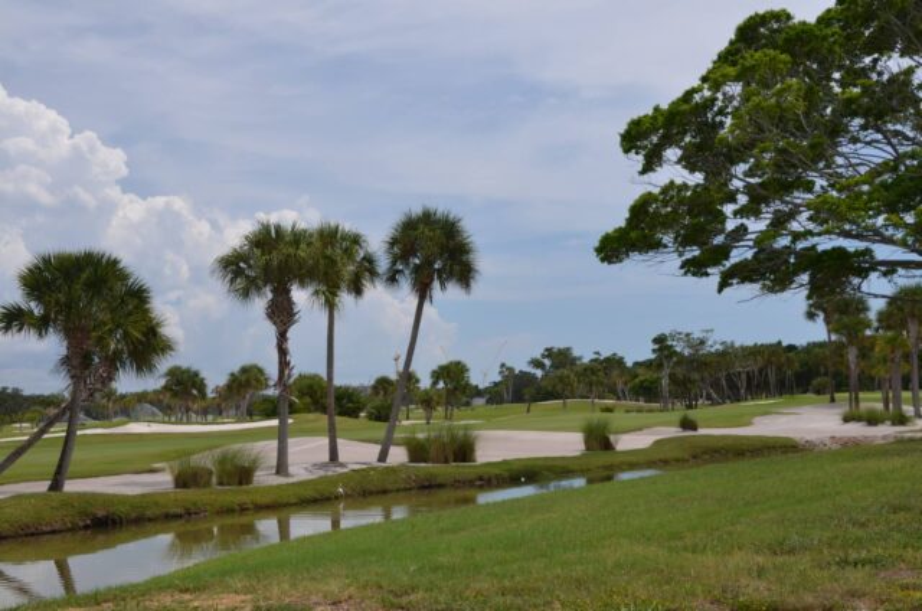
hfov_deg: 35.1
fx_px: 1457
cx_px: 461
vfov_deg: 23.7
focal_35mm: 57
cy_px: 306
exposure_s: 1/250
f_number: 8
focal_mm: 38
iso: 200
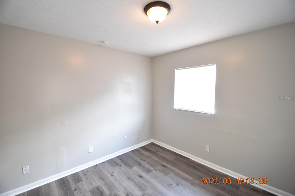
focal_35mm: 15
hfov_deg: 100.4
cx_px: 148
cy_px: 98
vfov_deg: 77.3
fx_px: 123
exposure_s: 1/20
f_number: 3.5
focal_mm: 10
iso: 800
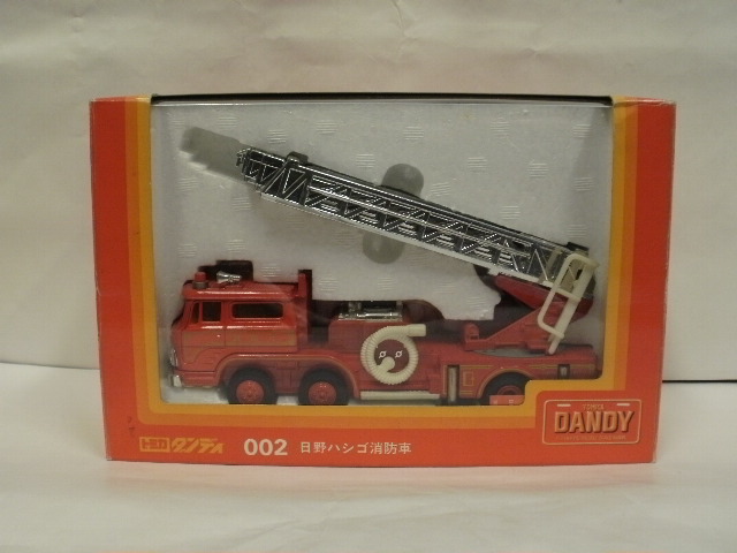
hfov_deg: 42.9
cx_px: 368
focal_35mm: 44
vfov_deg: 32.9
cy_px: 276
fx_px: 937
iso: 125
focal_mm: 7.7
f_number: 4
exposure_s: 1/15
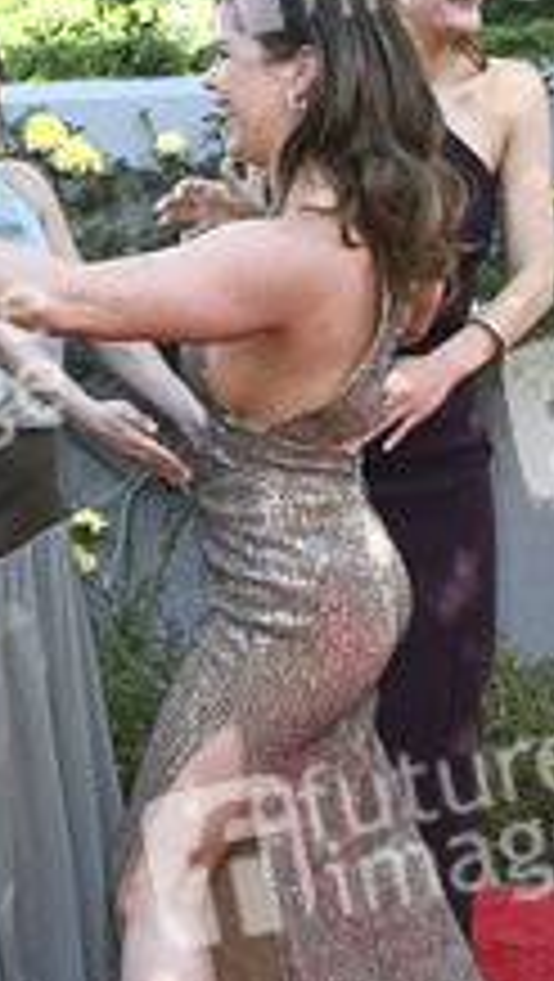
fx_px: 1902
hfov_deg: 16.1
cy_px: 616
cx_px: -36
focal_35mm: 73
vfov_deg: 28.8
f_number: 5.6
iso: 640
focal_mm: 38
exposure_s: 1/320
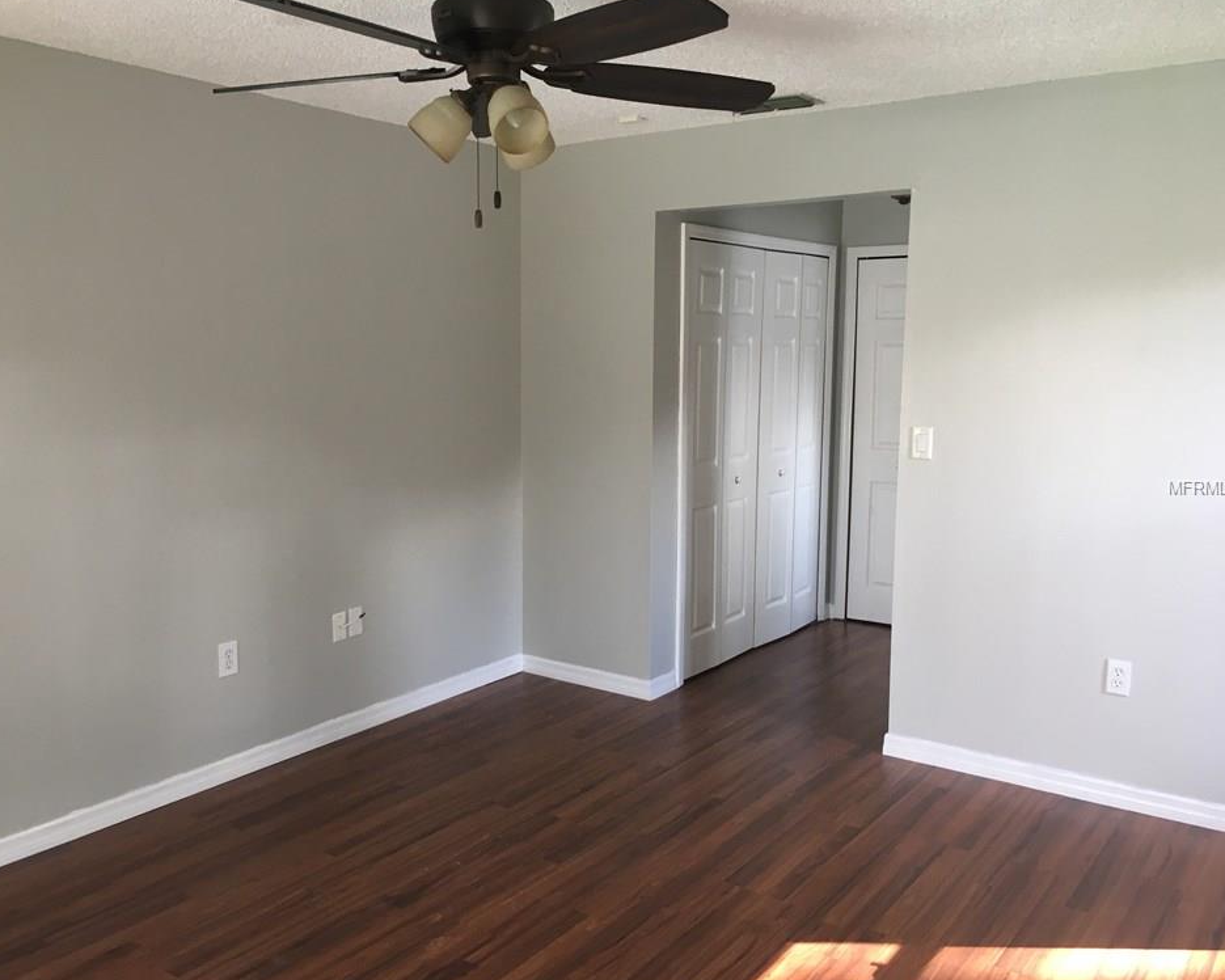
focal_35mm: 31
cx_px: 575
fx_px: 1124
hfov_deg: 57.1
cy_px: 487
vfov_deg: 47.1
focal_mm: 4.15
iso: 64
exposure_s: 1/30
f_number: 2.2
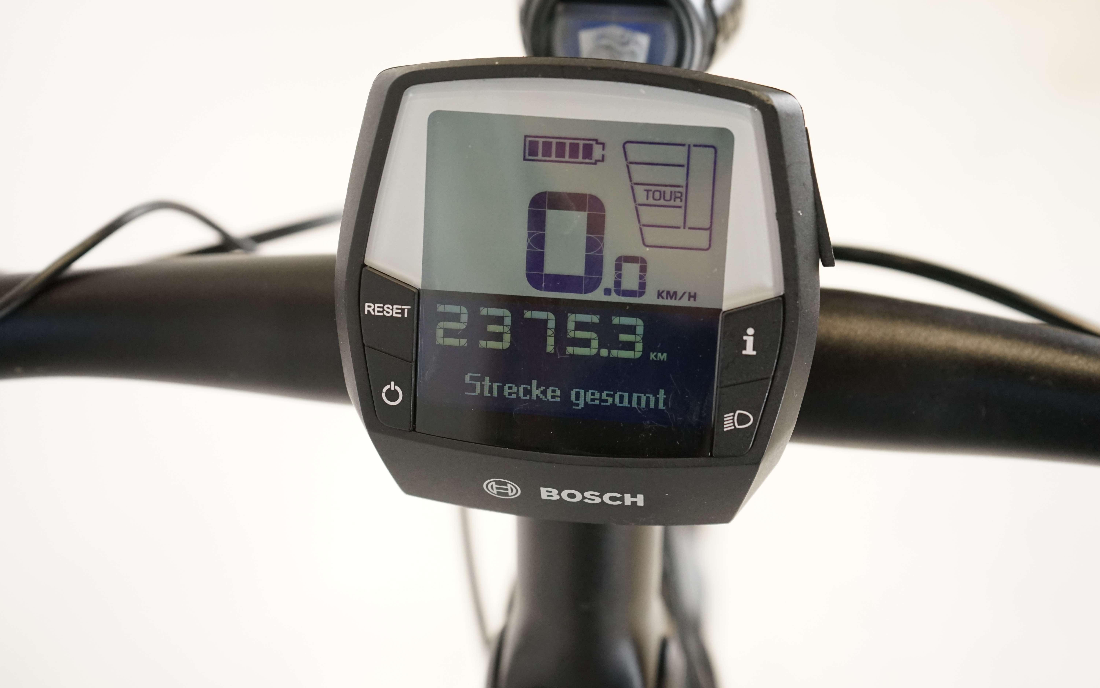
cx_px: 550
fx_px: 1529
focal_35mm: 51
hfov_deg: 39.6
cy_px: 348
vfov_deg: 25.3
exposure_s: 1/200
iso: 3200
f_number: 5.6
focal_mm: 50
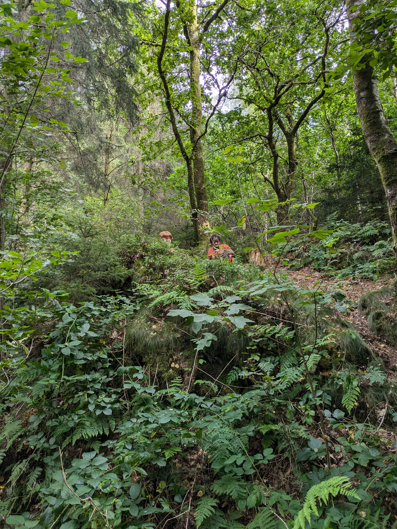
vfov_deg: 69.4
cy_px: 264
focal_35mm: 25
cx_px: 198
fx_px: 382
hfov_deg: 54.9
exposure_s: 1/100
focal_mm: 5.43
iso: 53
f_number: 1.89
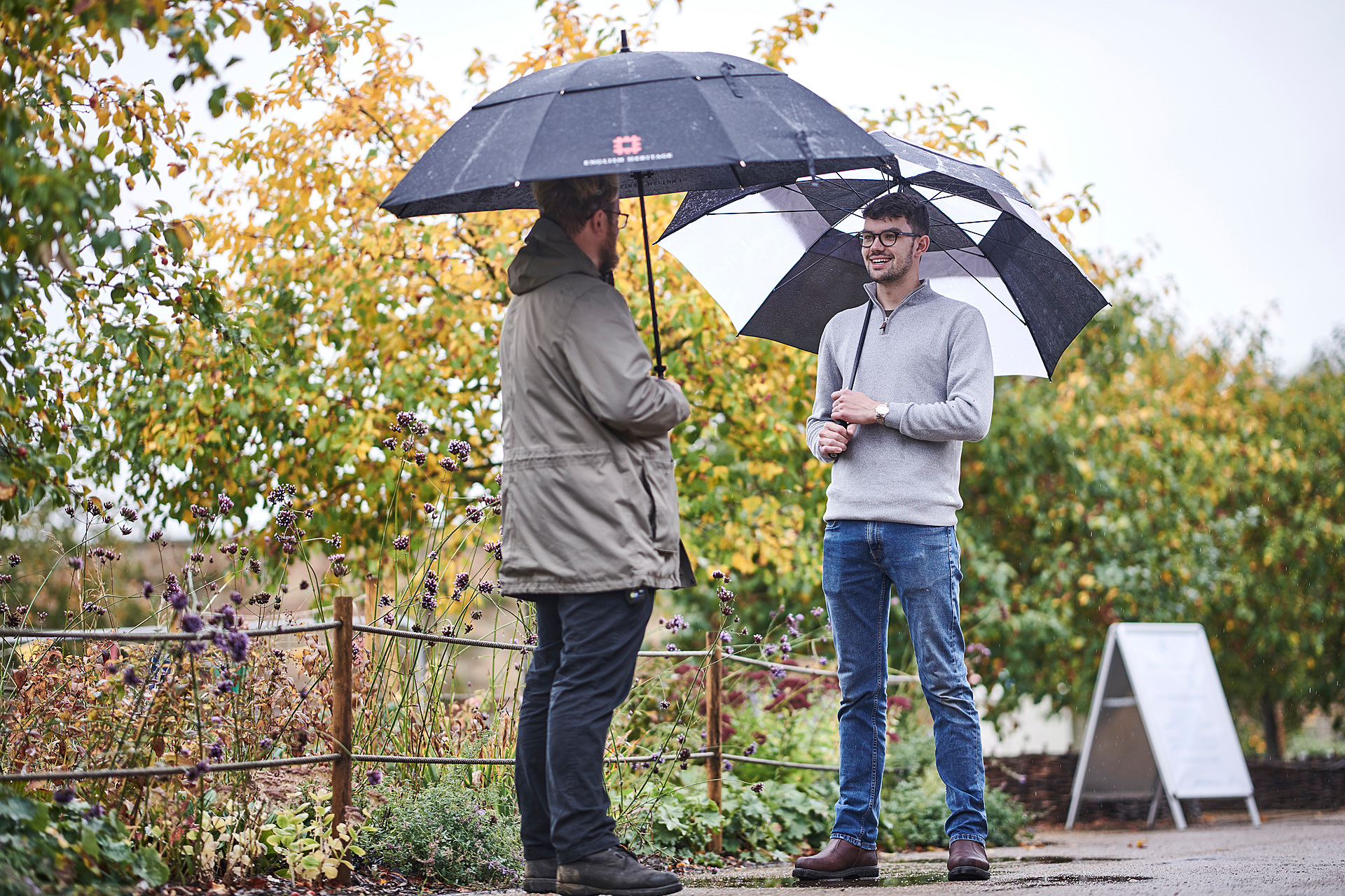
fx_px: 3923
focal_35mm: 105
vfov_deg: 13.0
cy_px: 448
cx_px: 672
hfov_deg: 19.5
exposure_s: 1/500
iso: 80
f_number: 1.6
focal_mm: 105
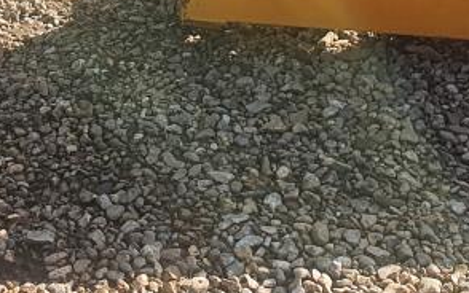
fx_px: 1228
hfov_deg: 21.5
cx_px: 144
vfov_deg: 12.0
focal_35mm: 96
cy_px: -304
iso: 50
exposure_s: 1/654
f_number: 2.4
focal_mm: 4.32
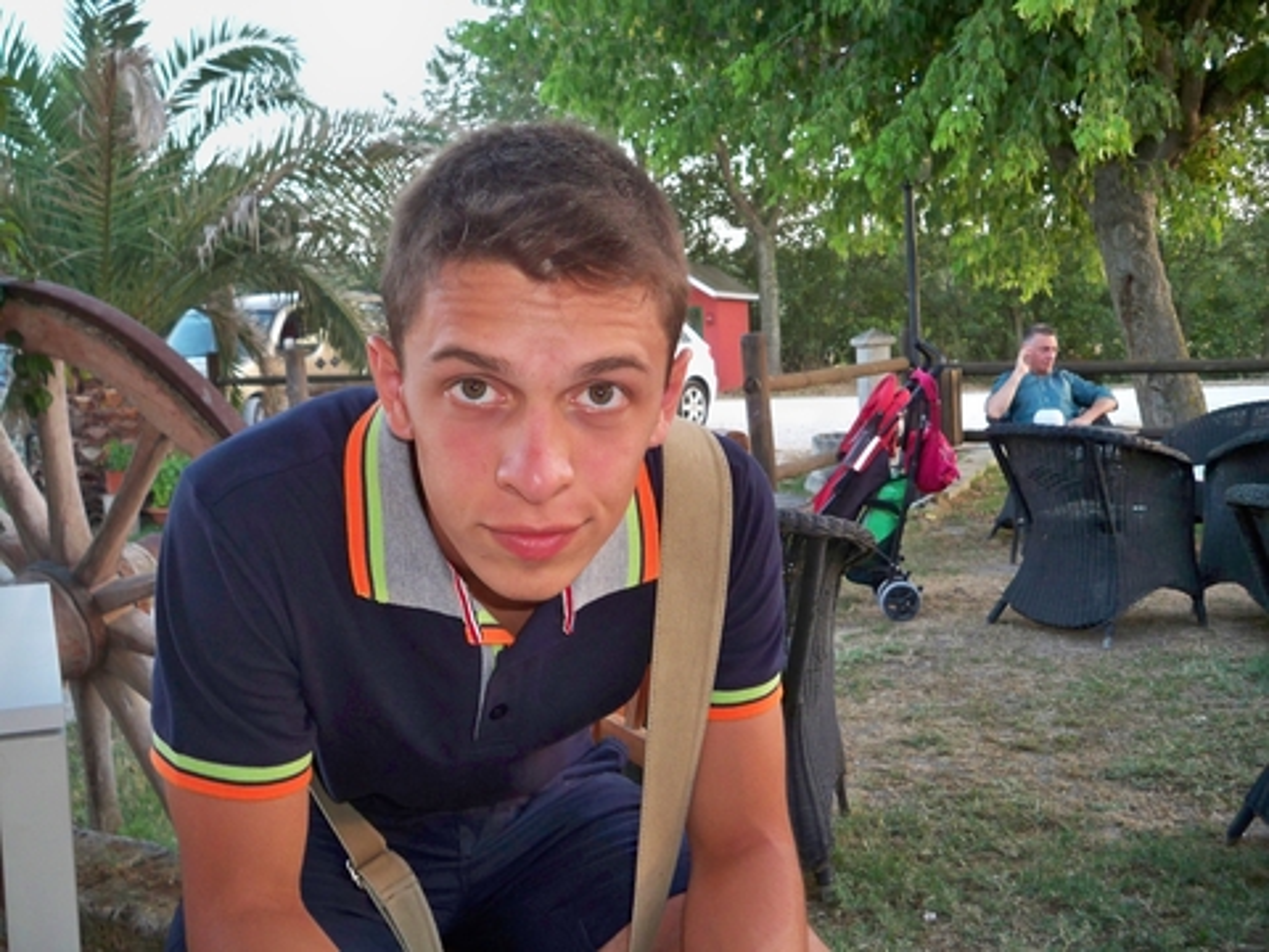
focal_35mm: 35
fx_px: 1283
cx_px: 634
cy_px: 476
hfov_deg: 52.6
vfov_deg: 40.7
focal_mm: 6.3
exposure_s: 1/30
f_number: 3.1
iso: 200
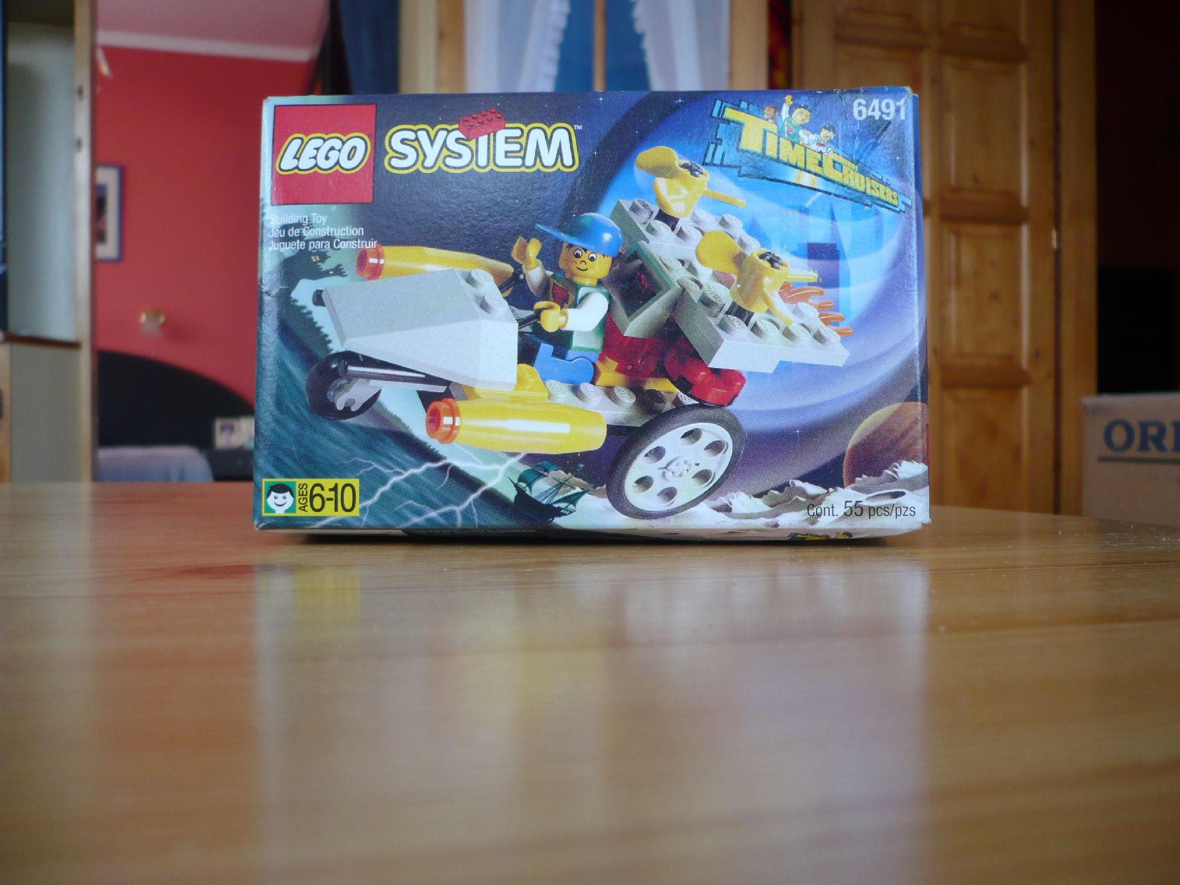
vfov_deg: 40.7
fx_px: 1193
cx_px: 590
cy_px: 442
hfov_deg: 52.6
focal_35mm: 35
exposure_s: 1/30
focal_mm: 5.8
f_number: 2.8
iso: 100
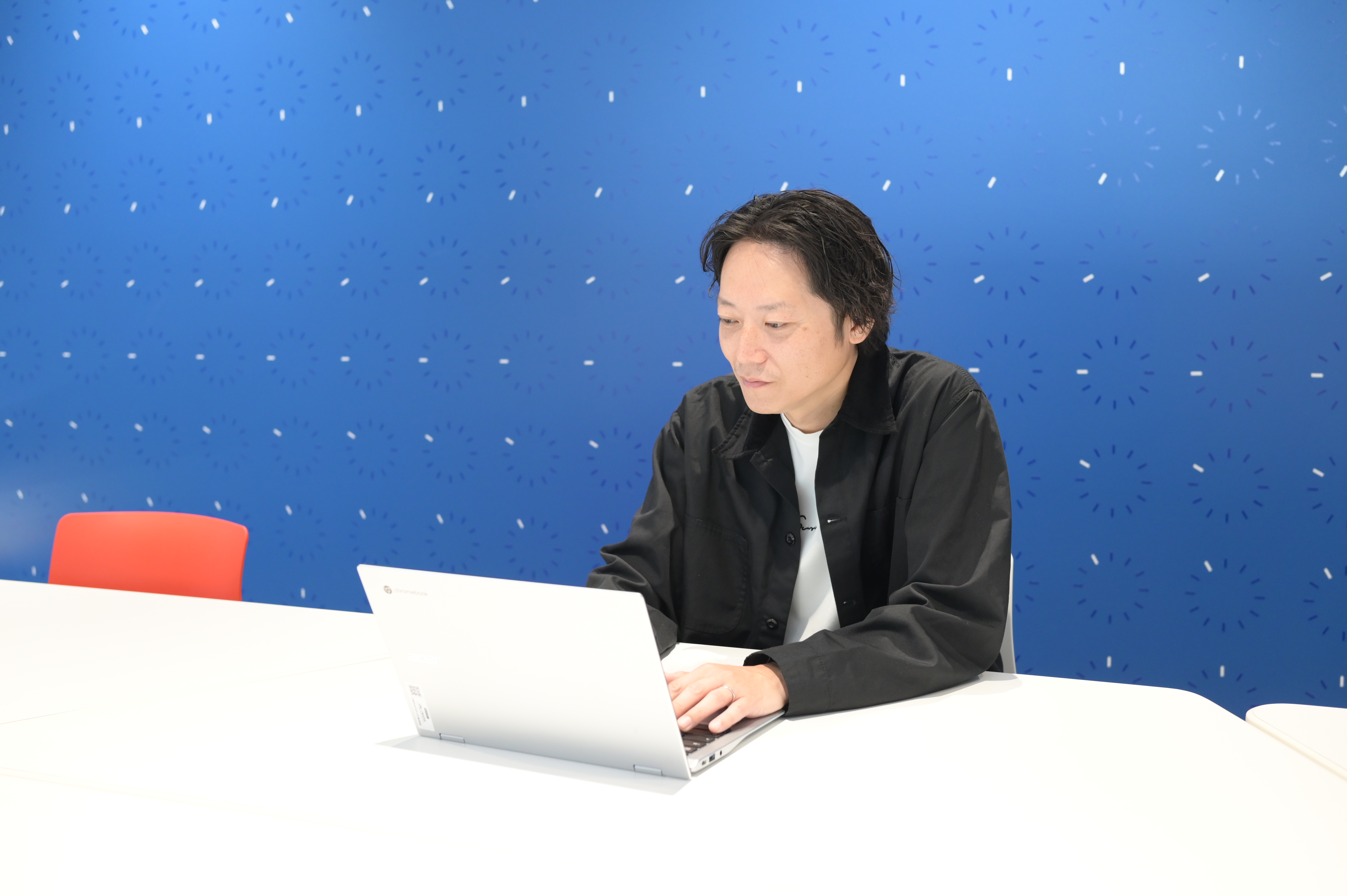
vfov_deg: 33.4
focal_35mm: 40
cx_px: 674
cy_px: 448
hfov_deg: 48.5
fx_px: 1496
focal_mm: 40
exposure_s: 1/50
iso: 2000
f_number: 4
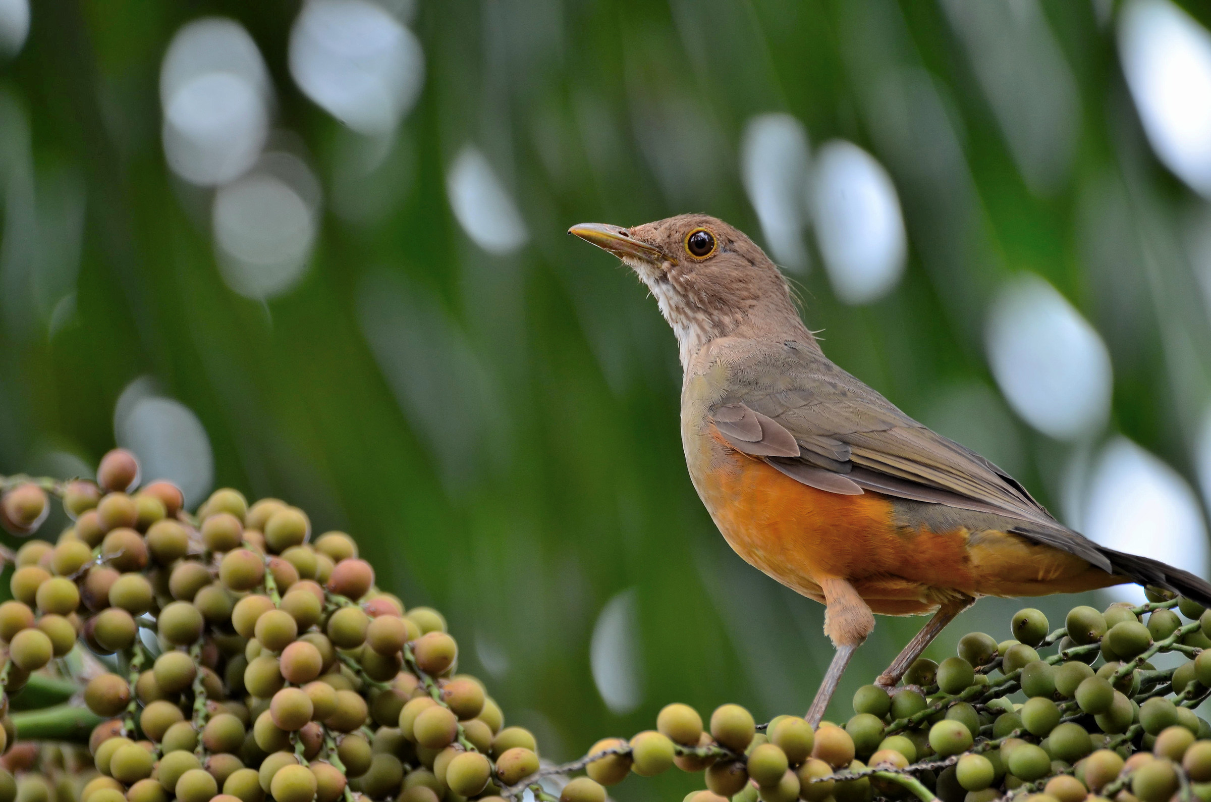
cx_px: 606
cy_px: 401
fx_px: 30209
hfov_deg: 2.3
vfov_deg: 1.5
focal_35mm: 900
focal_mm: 600
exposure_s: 1/250
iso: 400
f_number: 6.3
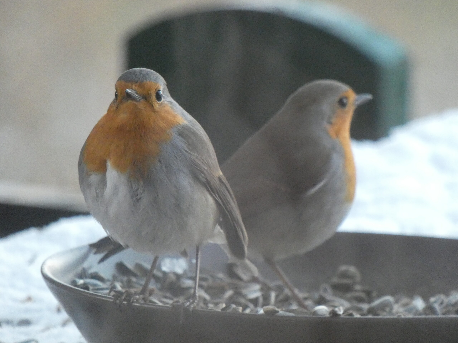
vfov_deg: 1.7
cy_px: 172
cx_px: 229
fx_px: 11709
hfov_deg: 2.2
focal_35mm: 885
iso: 1600
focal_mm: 158.6
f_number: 5.6
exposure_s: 1/50
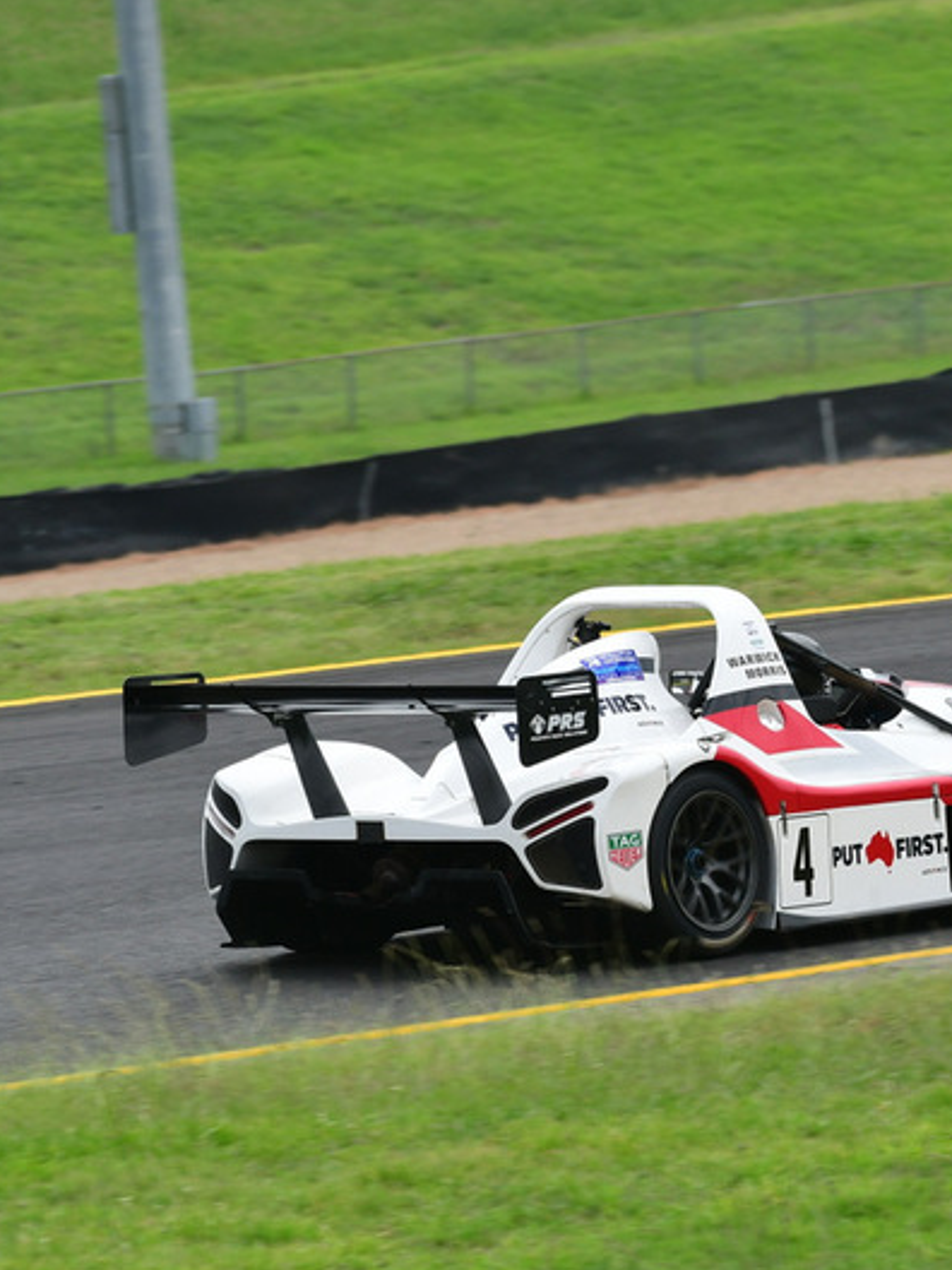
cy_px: 635
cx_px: 911
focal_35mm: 525
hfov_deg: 2.8
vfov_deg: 3.8
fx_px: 19251
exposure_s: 1/640
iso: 500
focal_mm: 240
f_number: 10
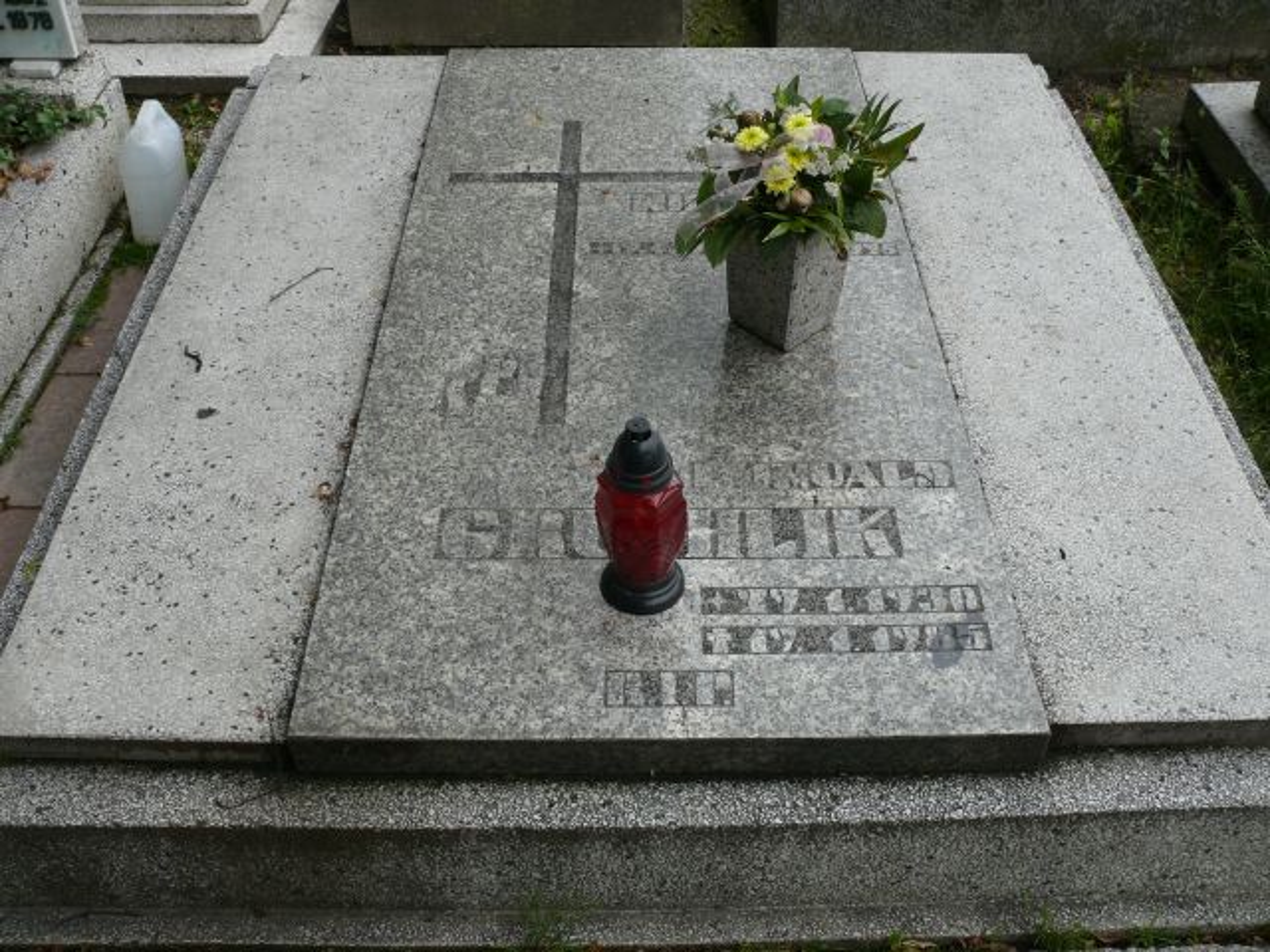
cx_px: 635
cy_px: 476
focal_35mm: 35
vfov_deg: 40.7
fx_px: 1284
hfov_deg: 52.6
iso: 100
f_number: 4
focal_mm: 7.4
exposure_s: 1/100
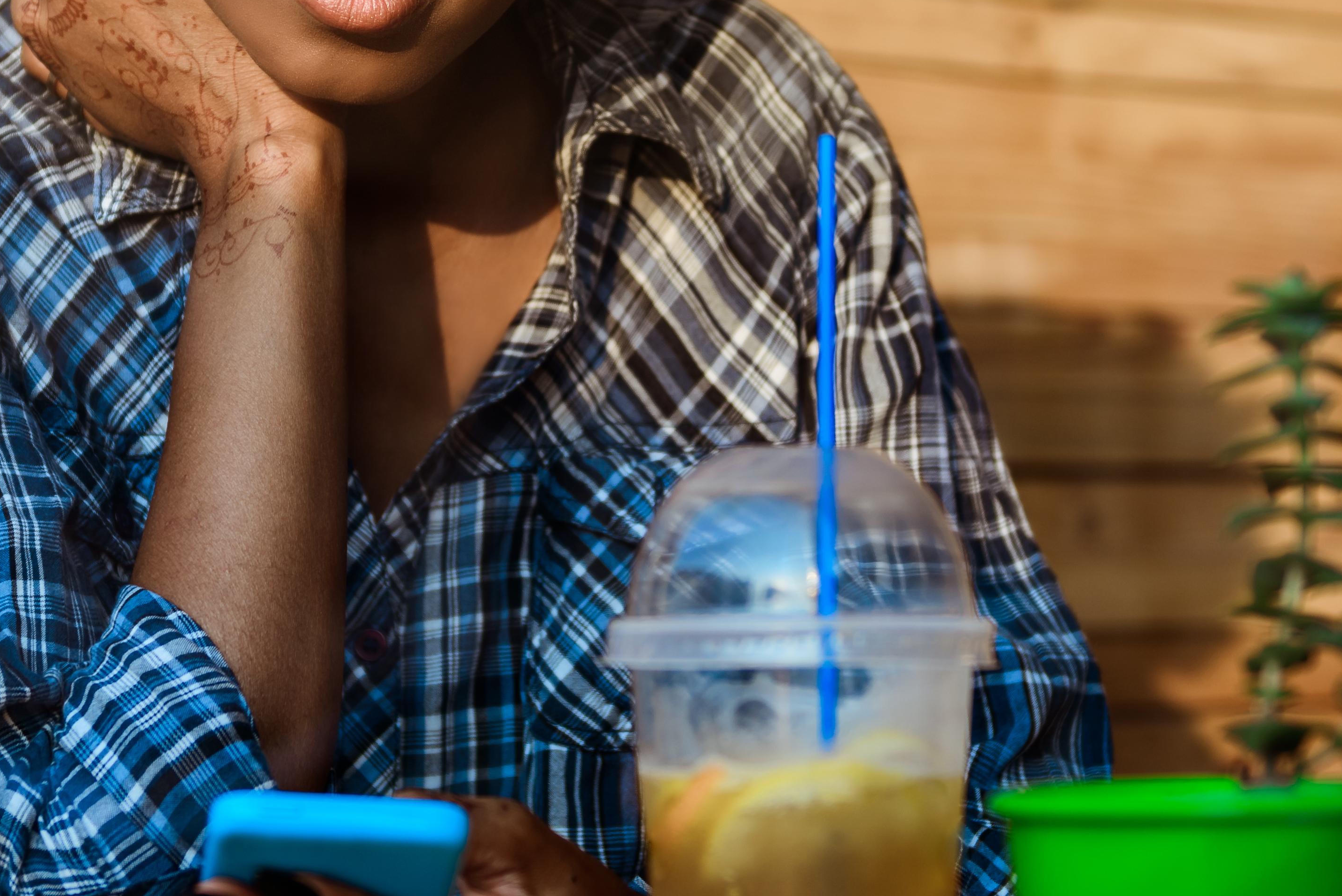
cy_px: 118
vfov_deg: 11.8
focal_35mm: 116
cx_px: 596
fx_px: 4326
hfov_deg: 17.6
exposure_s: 1/320
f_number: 2.8
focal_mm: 45
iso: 100
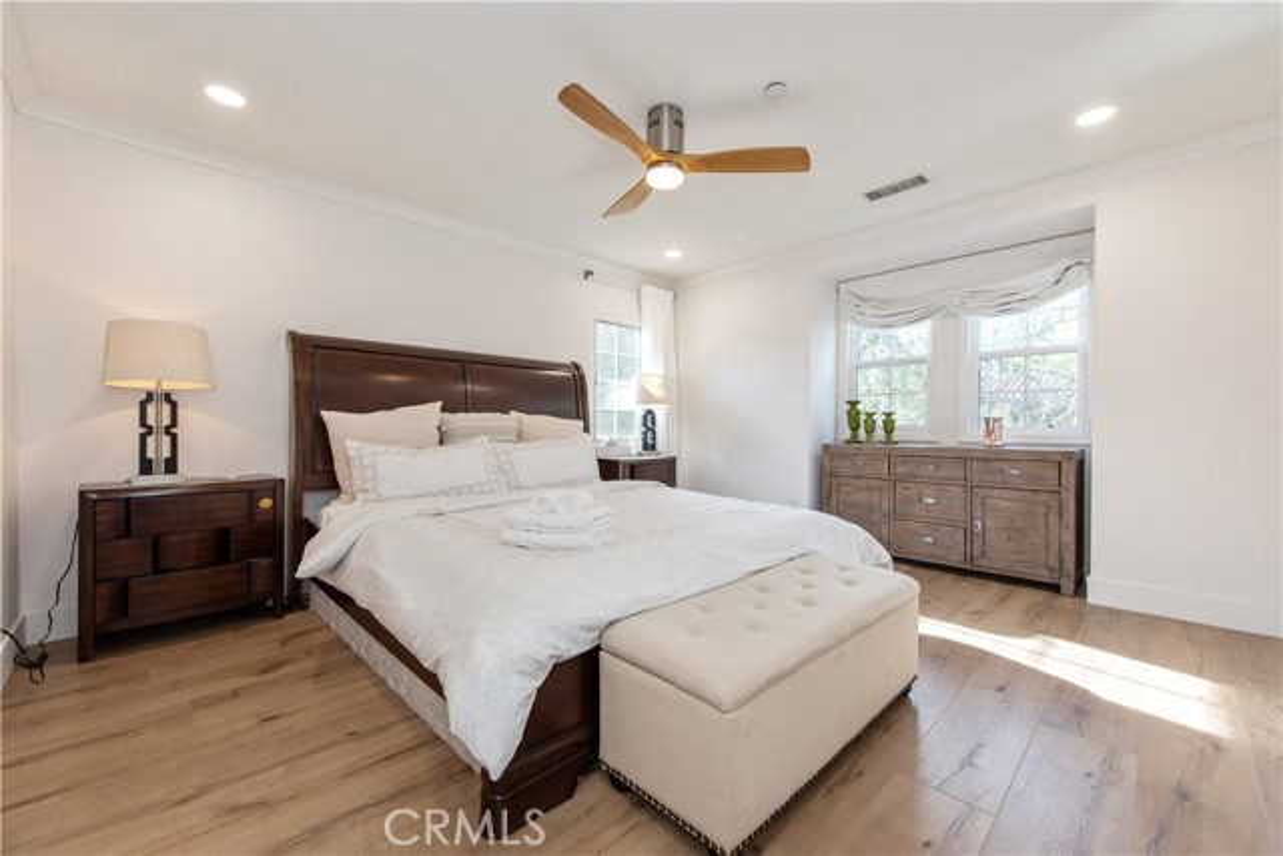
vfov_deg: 81.2
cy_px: 428
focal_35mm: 14
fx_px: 499
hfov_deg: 104.2
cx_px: 642
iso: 720
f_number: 5.6
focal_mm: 14
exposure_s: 1/125
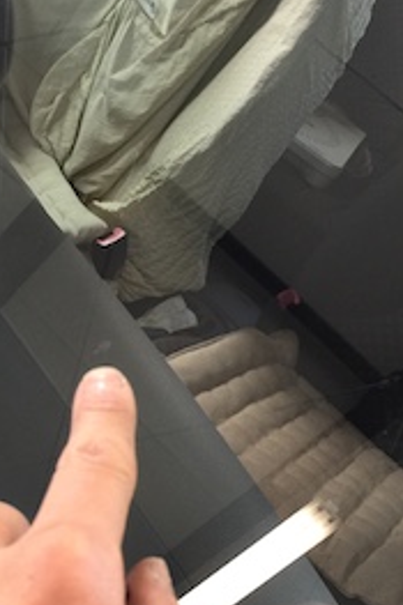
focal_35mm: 55
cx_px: 74
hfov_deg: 24.2
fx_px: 925
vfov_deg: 36.2
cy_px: 354
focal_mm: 4.15
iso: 40
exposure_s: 1/30
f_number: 2.2
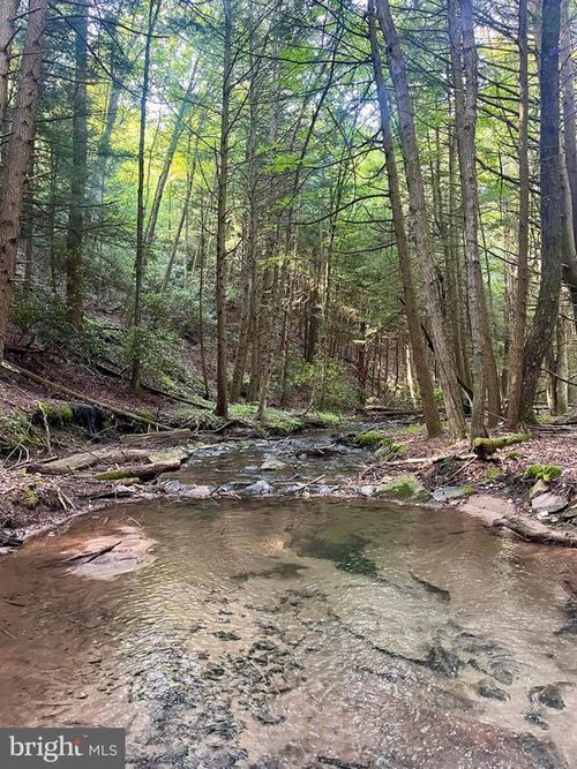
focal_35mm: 26
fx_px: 578
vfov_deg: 67.3
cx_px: 288
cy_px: 384
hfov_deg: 53.0
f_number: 1.6
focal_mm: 5.1
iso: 250
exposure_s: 1/60
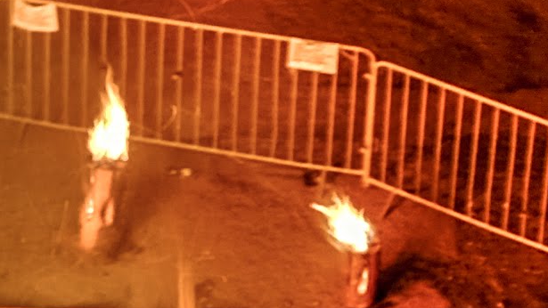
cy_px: -45
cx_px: -86
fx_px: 3880
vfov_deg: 4.5
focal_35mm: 267
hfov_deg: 8.0
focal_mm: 21.4
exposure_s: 1/4
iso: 200
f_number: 4.5
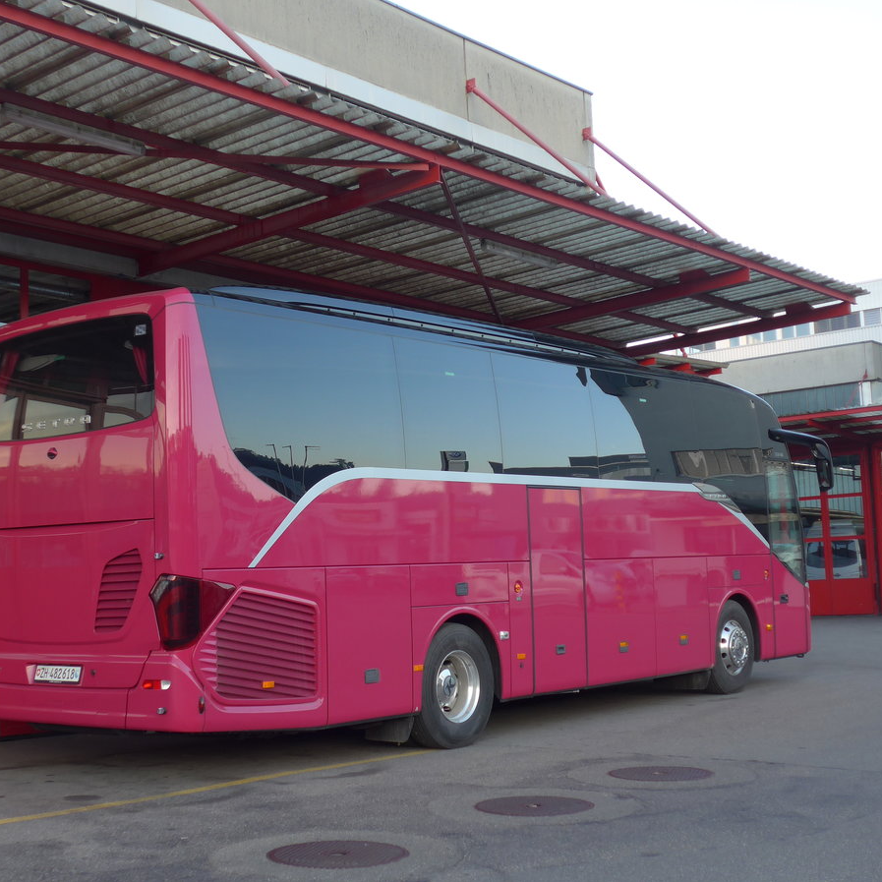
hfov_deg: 32.7
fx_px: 1499
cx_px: 361
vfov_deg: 32.8
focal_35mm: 52
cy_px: 441
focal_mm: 9
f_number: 2.8
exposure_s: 1/100
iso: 80
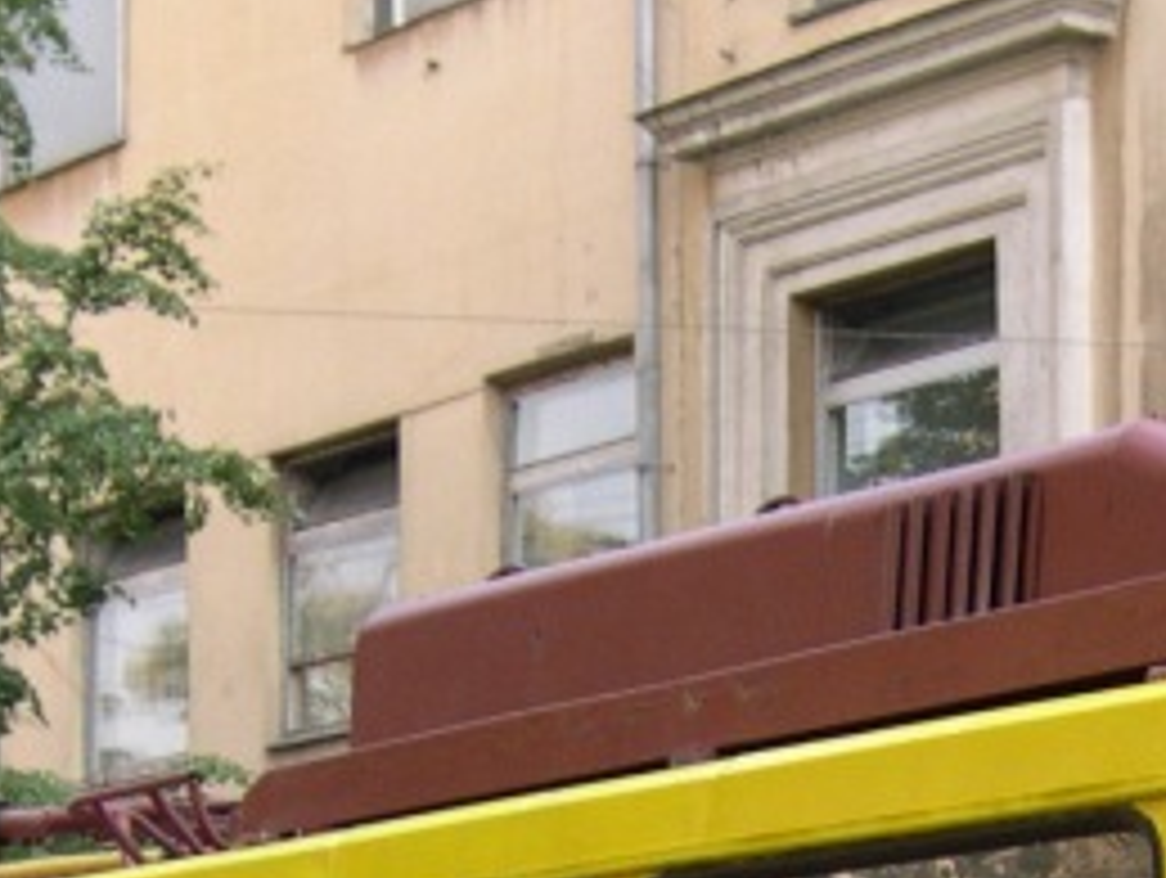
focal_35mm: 150
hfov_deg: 13.1
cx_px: 887
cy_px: 1288
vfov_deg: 9.6
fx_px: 5060
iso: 100
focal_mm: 8
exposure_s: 1/152
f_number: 2.8
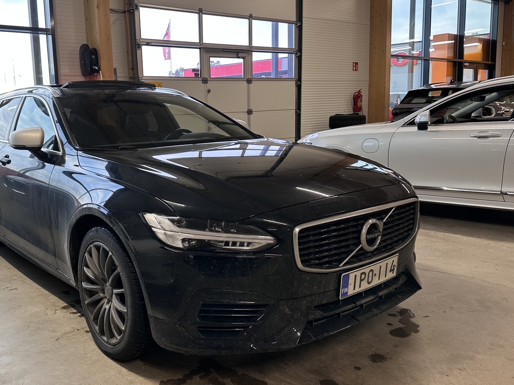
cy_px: 181
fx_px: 475
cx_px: 193
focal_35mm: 32
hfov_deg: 56.1
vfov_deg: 44.1
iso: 64
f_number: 1.78
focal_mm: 6.86
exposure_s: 1/62
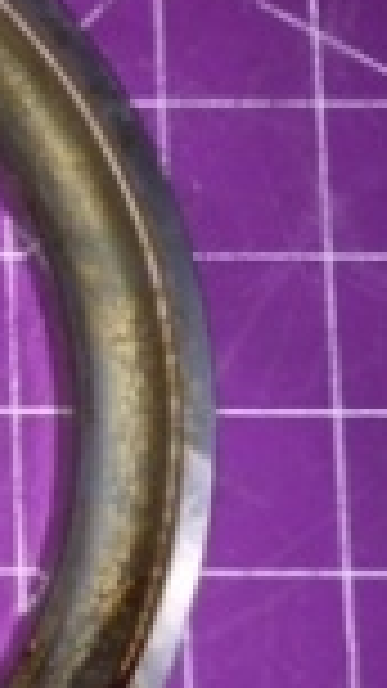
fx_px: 1789
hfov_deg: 11.0
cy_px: 373
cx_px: -430
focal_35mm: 98
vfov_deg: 21.8
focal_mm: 4.15
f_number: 2.2
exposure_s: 1/42
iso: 32
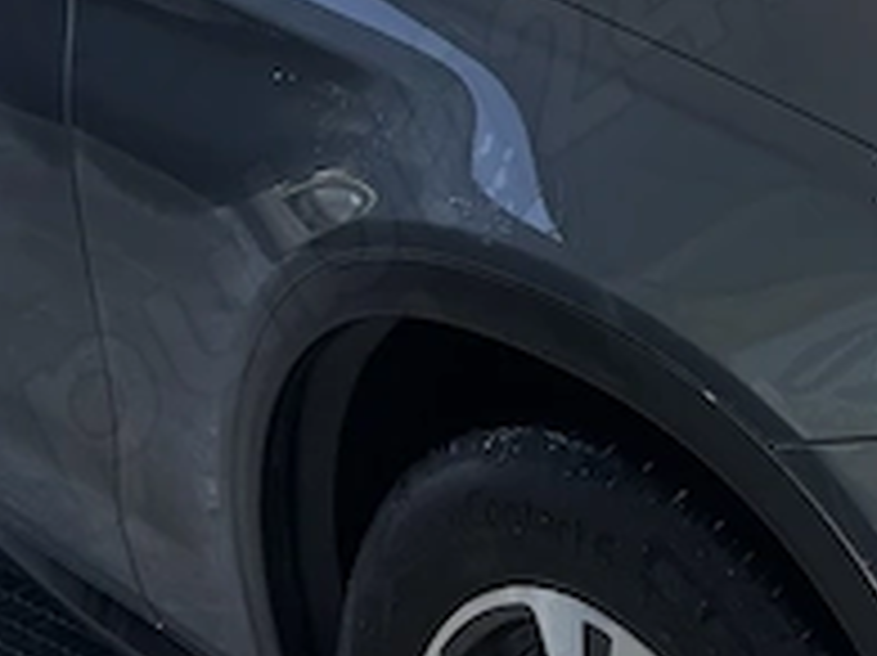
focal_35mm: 123
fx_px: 3114
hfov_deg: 15.5
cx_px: 1021
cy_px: 198
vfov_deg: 12.0
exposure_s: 1/671
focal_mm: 6.76
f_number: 1.78
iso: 80
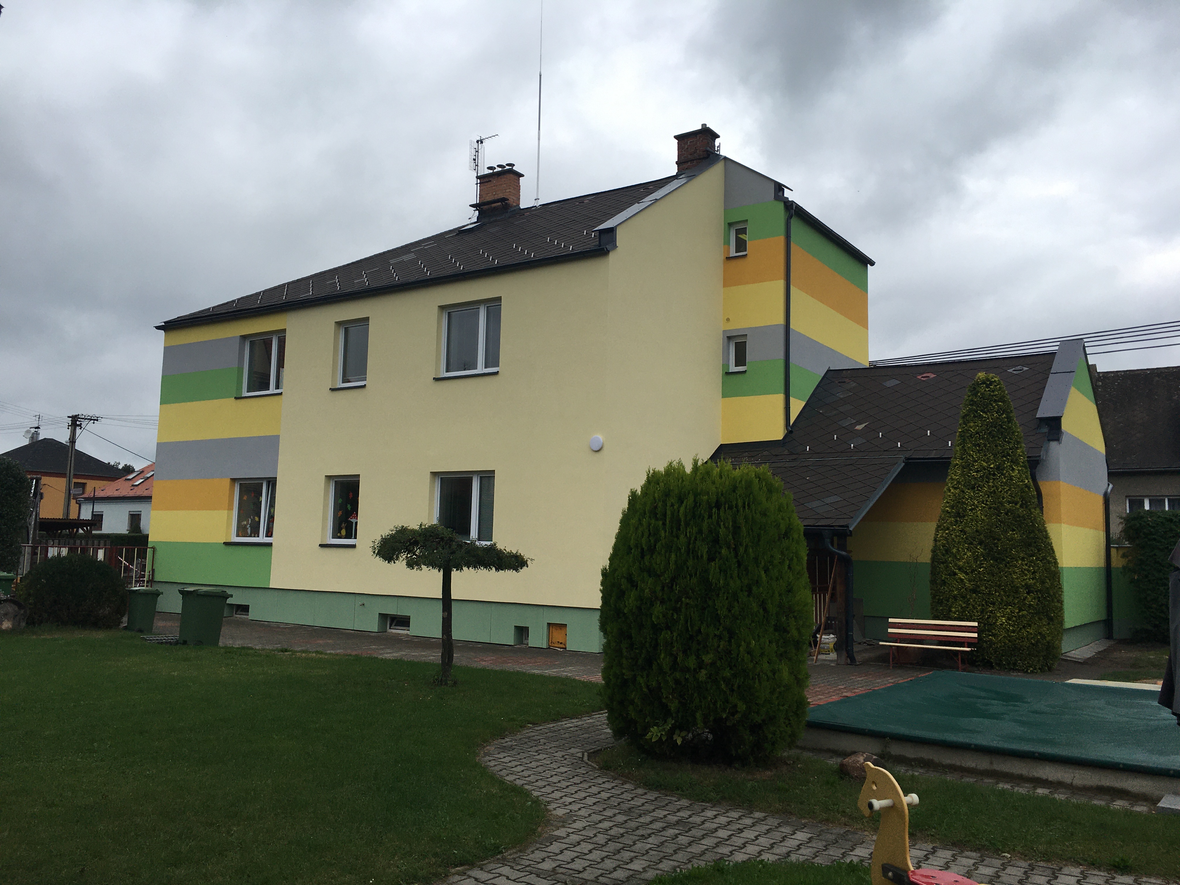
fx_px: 989
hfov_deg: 61.7
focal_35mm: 29
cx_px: 590
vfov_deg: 48.2
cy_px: 442
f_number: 2.2
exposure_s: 1/836
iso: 25
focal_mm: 4.15
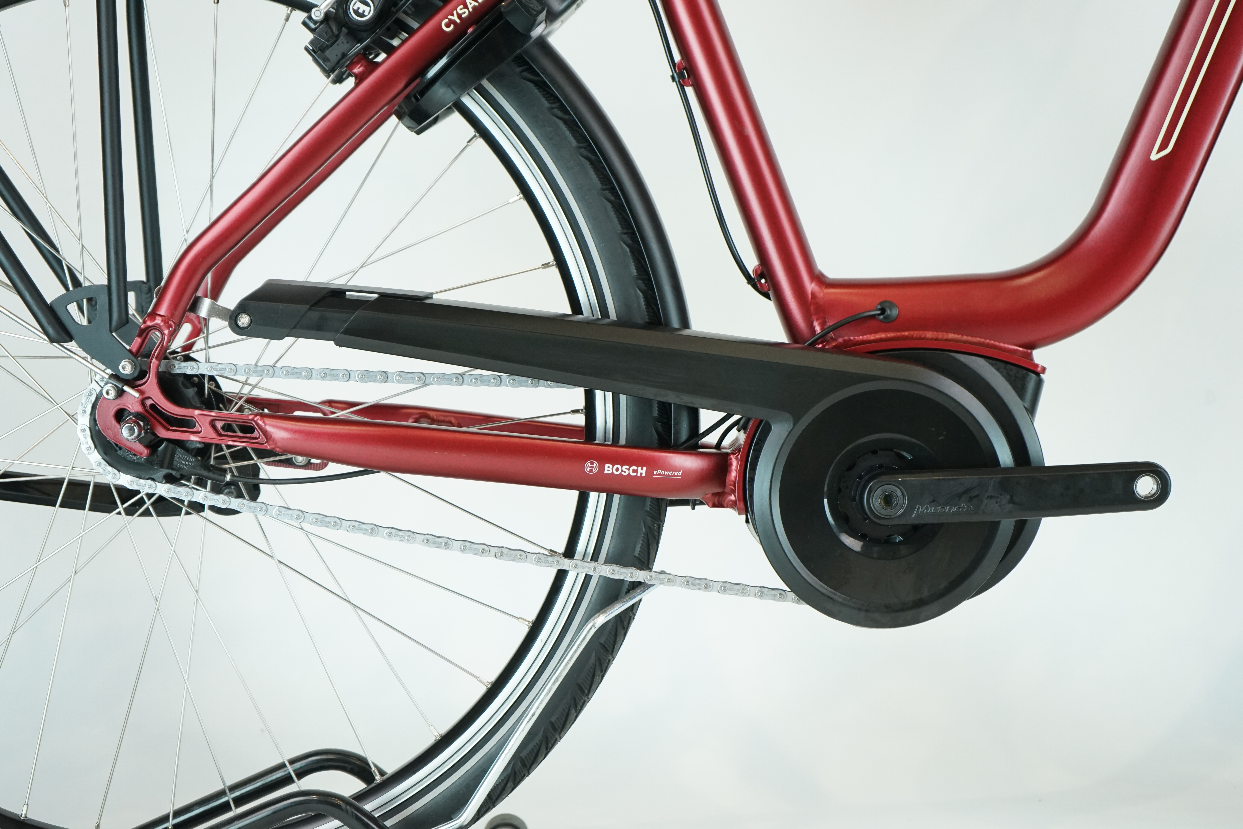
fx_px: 2417
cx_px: 622
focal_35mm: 70
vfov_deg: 19.5
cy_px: 414
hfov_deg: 28.8
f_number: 6.3
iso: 2000
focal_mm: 70
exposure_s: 1/200
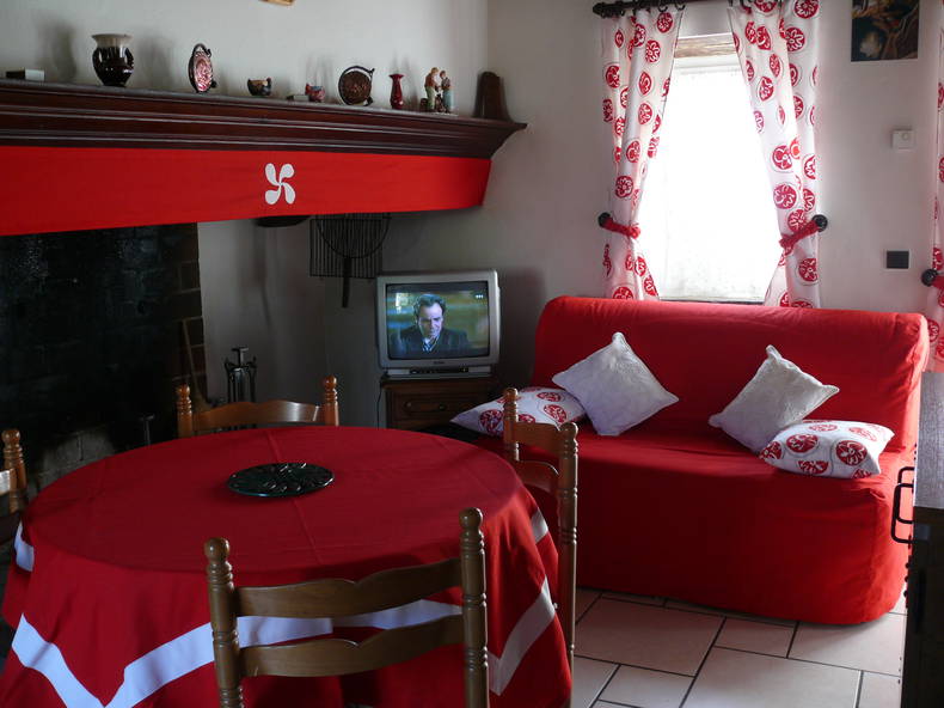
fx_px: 954
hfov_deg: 52.6
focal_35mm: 35
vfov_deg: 40.7
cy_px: 354
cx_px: 472
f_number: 2.8
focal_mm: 7.4
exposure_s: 1/30
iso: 125
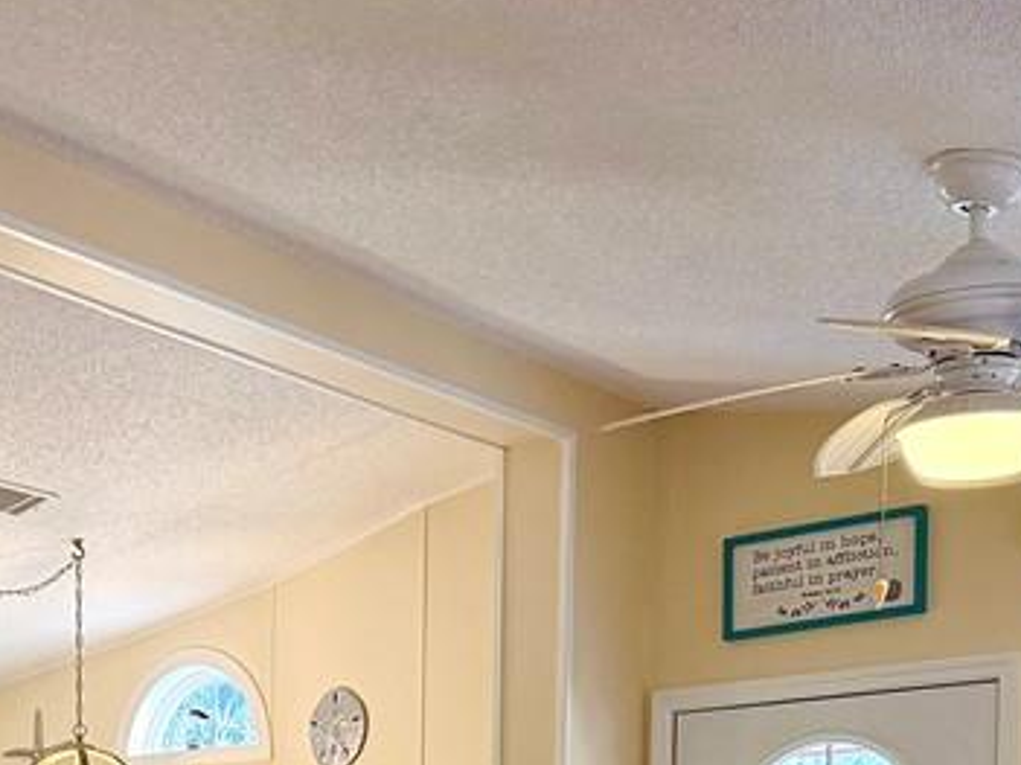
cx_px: 317
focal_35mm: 70
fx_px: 2064
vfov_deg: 18.9
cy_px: 1094
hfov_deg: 27.6
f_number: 1.78
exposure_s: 1/183
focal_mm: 6.76
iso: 200
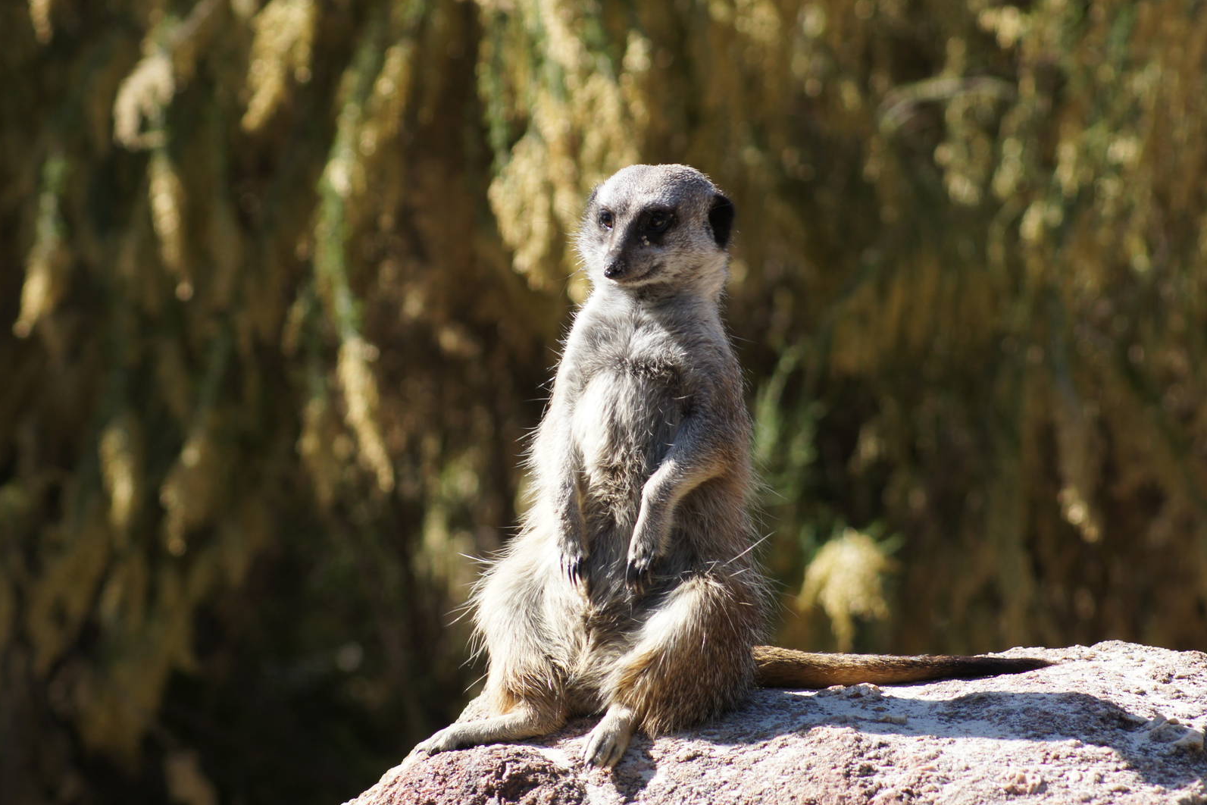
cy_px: 403
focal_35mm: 241
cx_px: 602
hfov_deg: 8.5
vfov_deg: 5.7
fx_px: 8080
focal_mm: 160
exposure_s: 1/320
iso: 200
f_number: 5.6
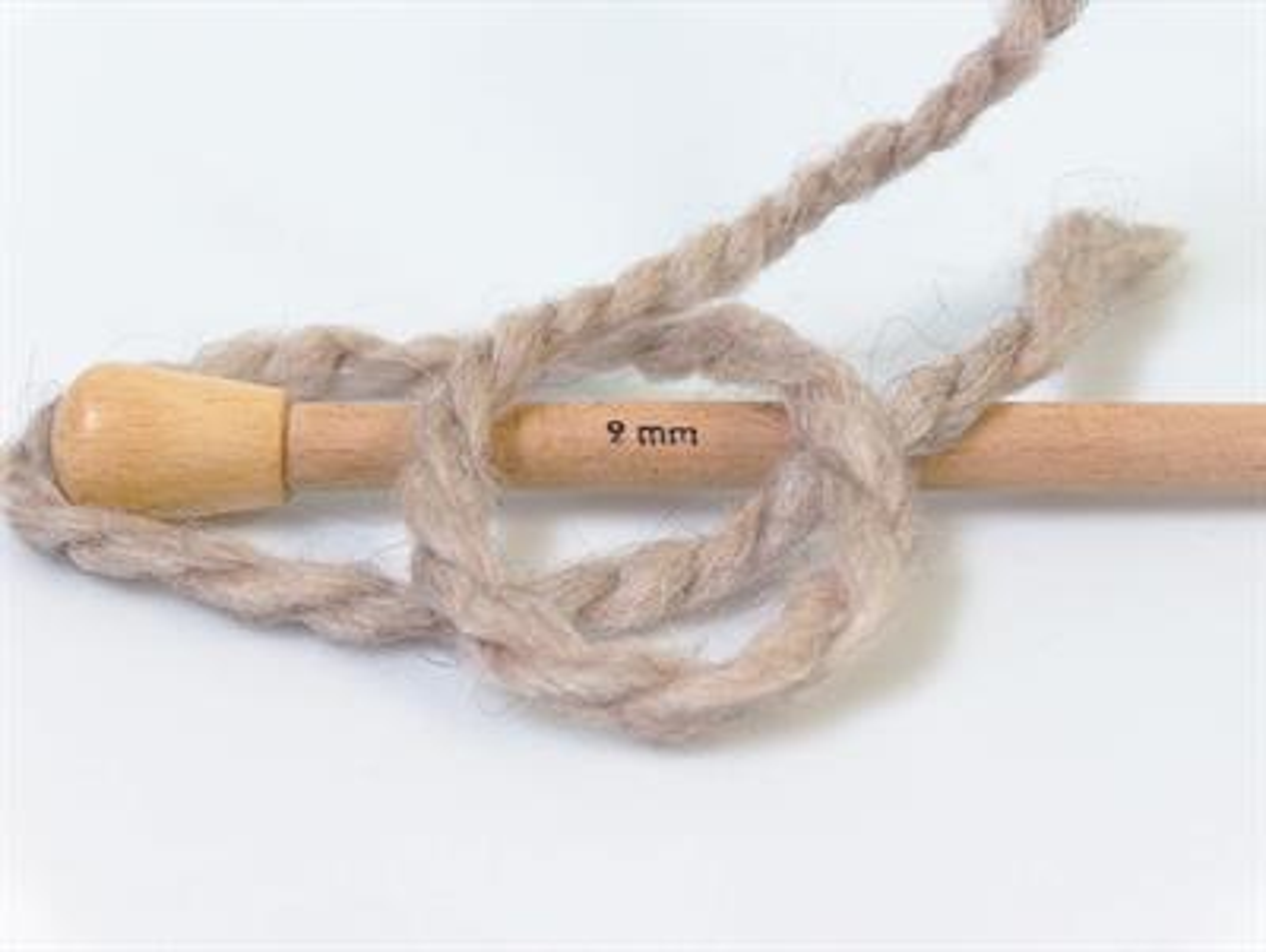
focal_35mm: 72
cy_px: 476
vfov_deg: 20.5
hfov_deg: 27.0
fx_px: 2636
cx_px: 633
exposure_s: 1/33.4
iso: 200
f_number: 2.9
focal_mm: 14.73
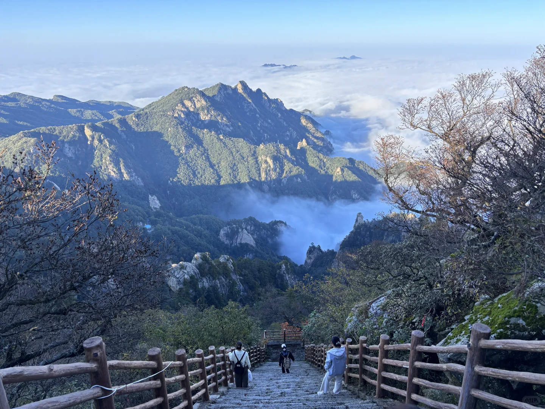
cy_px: 204
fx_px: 409
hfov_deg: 67.3
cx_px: 272
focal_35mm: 26
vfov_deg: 53.1
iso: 50
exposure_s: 1/978
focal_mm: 5.96
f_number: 1.6
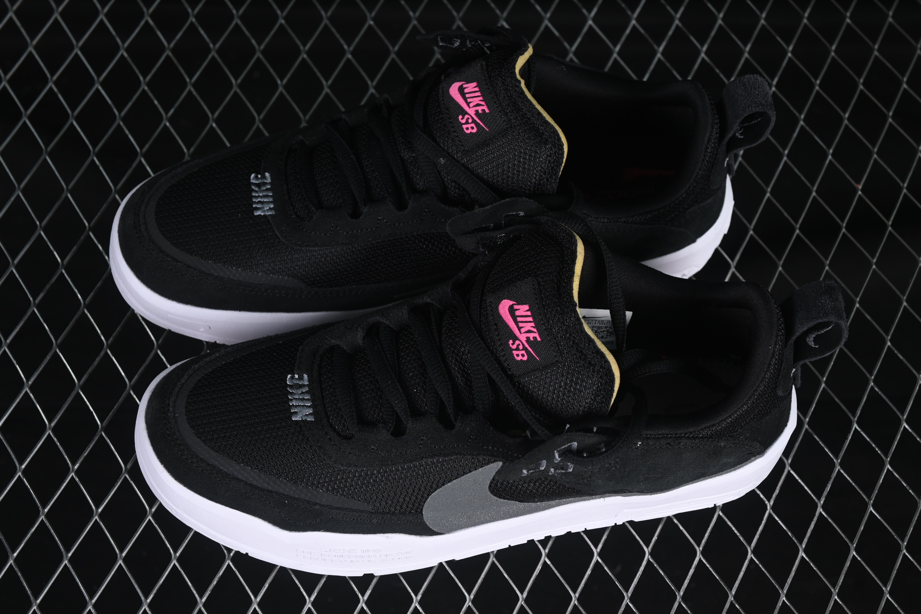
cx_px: 460
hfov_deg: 27.0
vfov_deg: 18.2
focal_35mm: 75
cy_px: 307
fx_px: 1919
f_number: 6.3
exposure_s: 1/50
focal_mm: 50
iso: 160
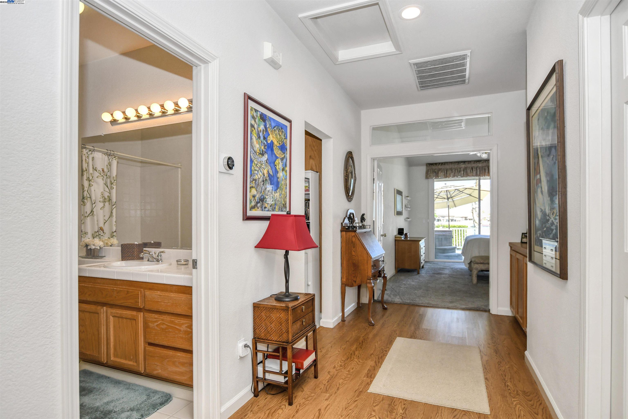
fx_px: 262
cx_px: 314
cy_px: 210
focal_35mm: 15
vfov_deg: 77.3
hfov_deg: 100.4
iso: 500
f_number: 4.5
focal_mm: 10
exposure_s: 1/250
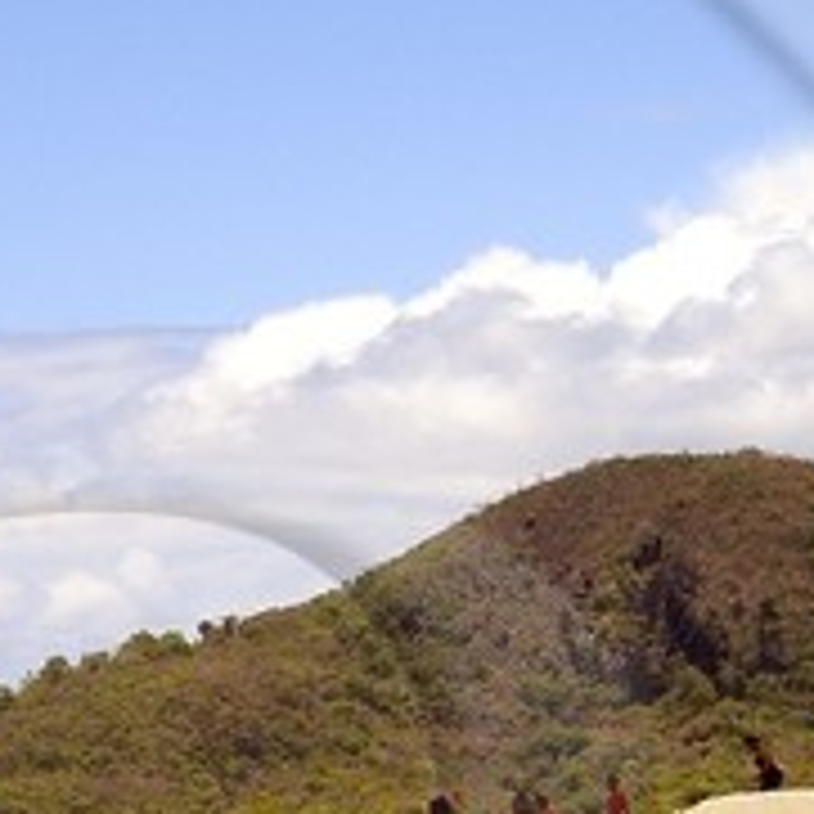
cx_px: -423
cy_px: 1219
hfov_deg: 7.2
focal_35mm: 240
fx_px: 6385
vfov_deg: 7.2
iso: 200
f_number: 14
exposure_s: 1/320
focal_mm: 32
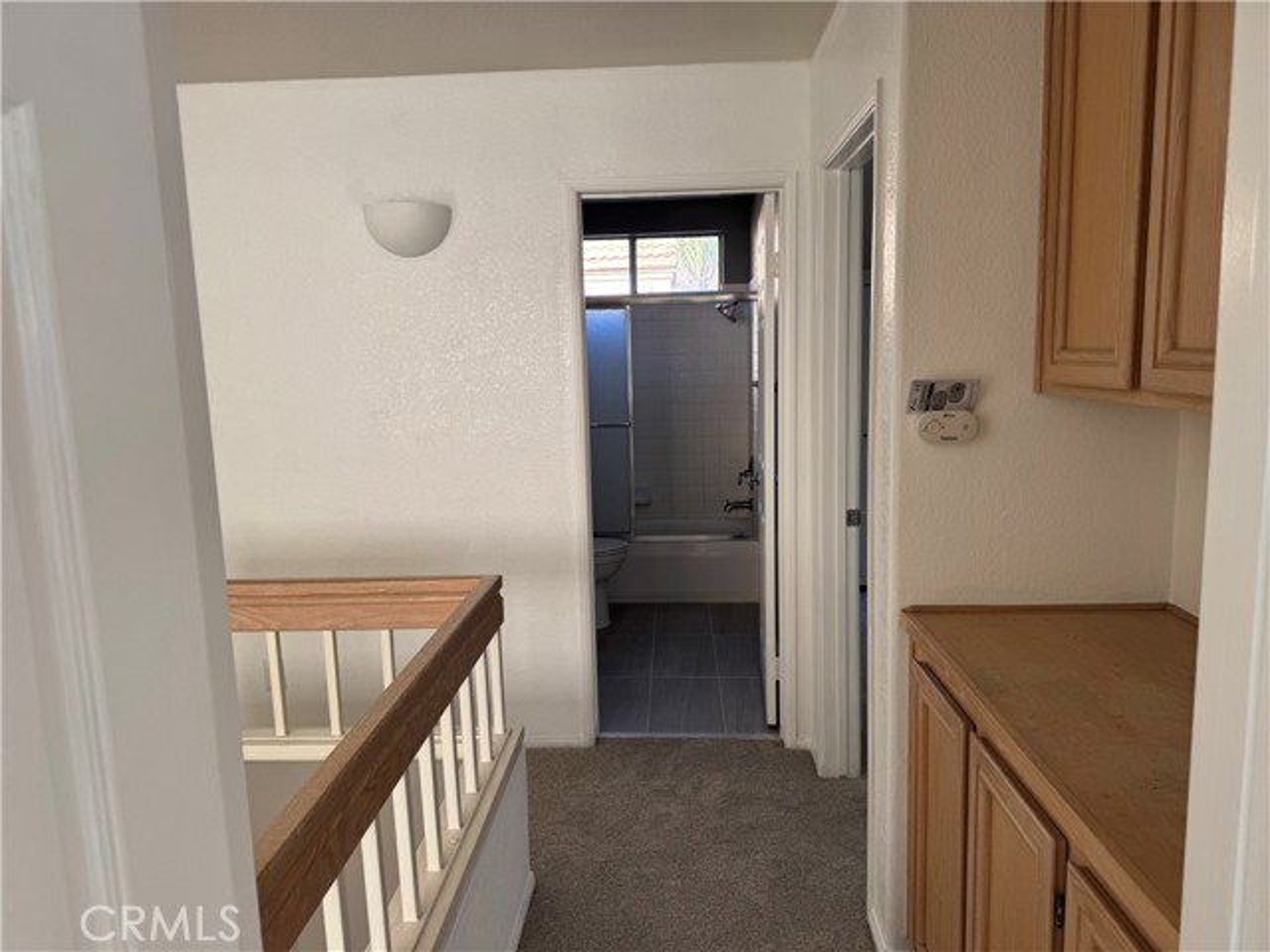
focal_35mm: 24
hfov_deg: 71.6
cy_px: 476
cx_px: 635
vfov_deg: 56.8
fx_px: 881
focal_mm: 6.76
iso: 64
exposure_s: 1/152
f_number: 1.78
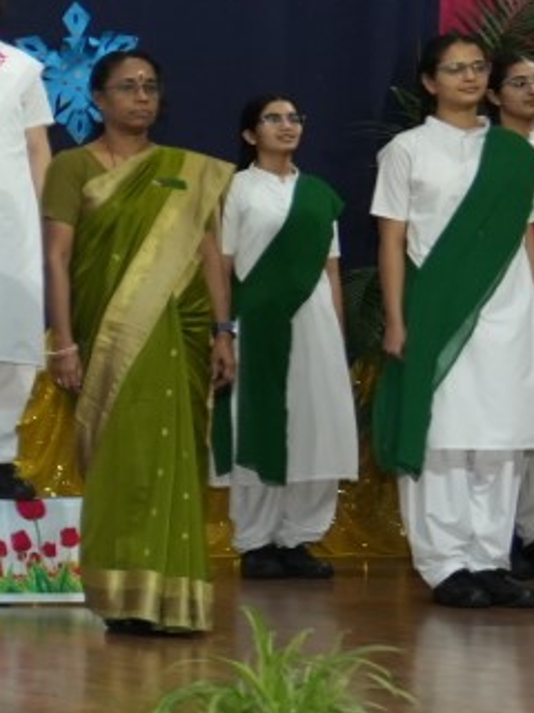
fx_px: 3003
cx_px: -1139
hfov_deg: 8.4
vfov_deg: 13.5
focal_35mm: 146
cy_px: 225
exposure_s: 1/160
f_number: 4
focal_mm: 30
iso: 1250
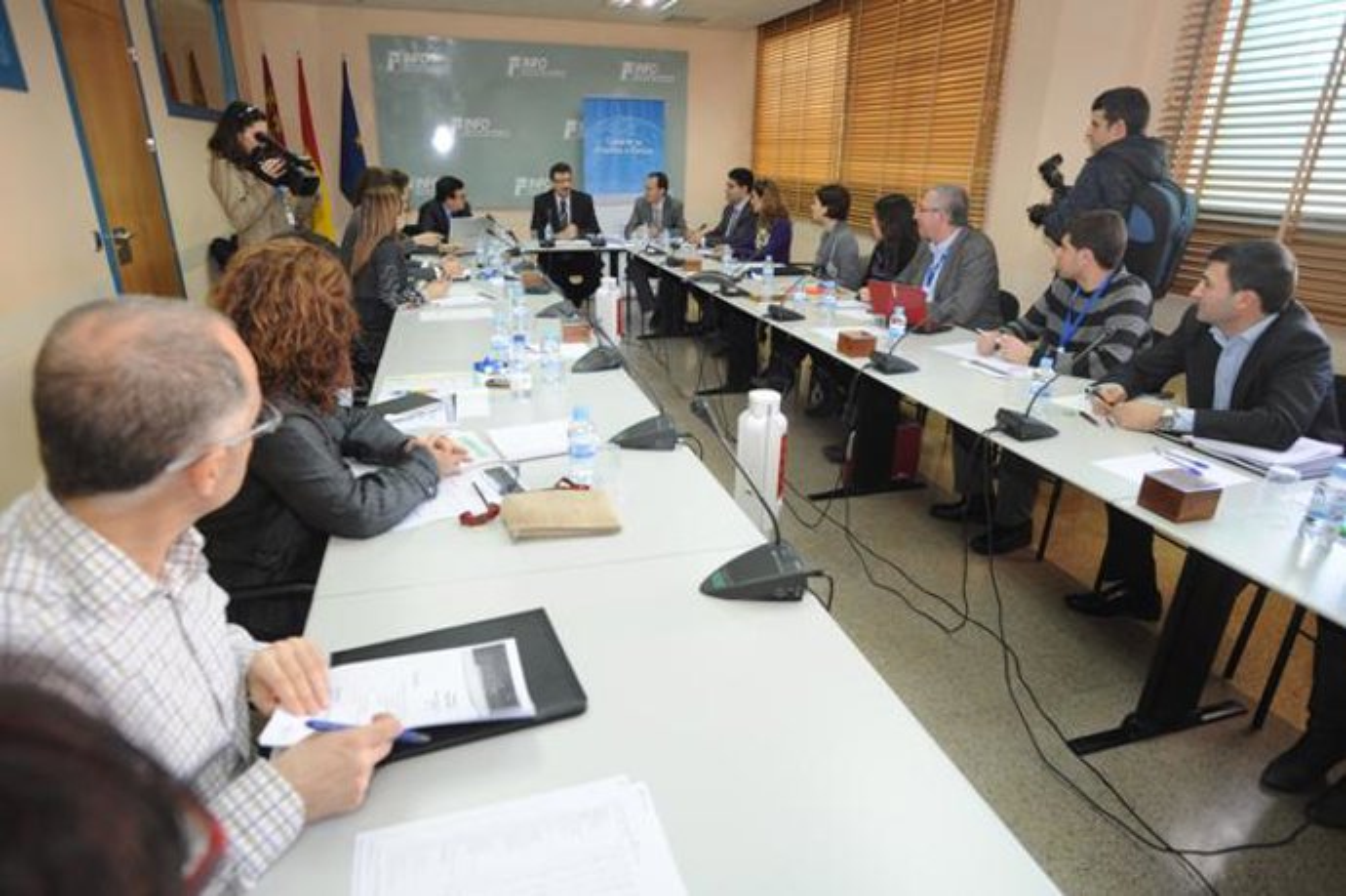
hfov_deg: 84.0
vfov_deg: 61.9
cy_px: 448
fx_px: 747
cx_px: 673
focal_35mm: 20
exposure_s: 1/60
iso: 640
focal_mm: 20
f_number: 4.5
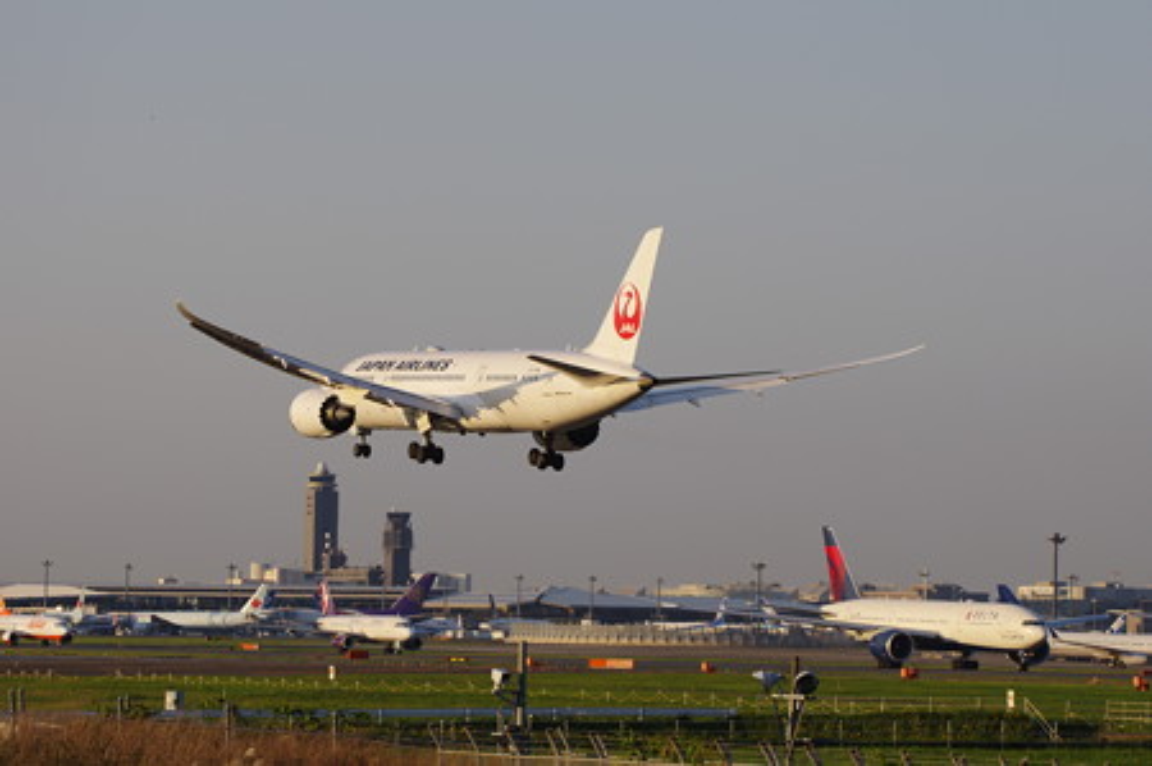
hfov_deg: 9.8
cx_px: 576
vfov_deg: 6.5
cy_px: 383
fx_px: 6713
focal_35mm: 210
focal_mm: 140
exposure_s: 1/400
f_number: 8
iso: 200
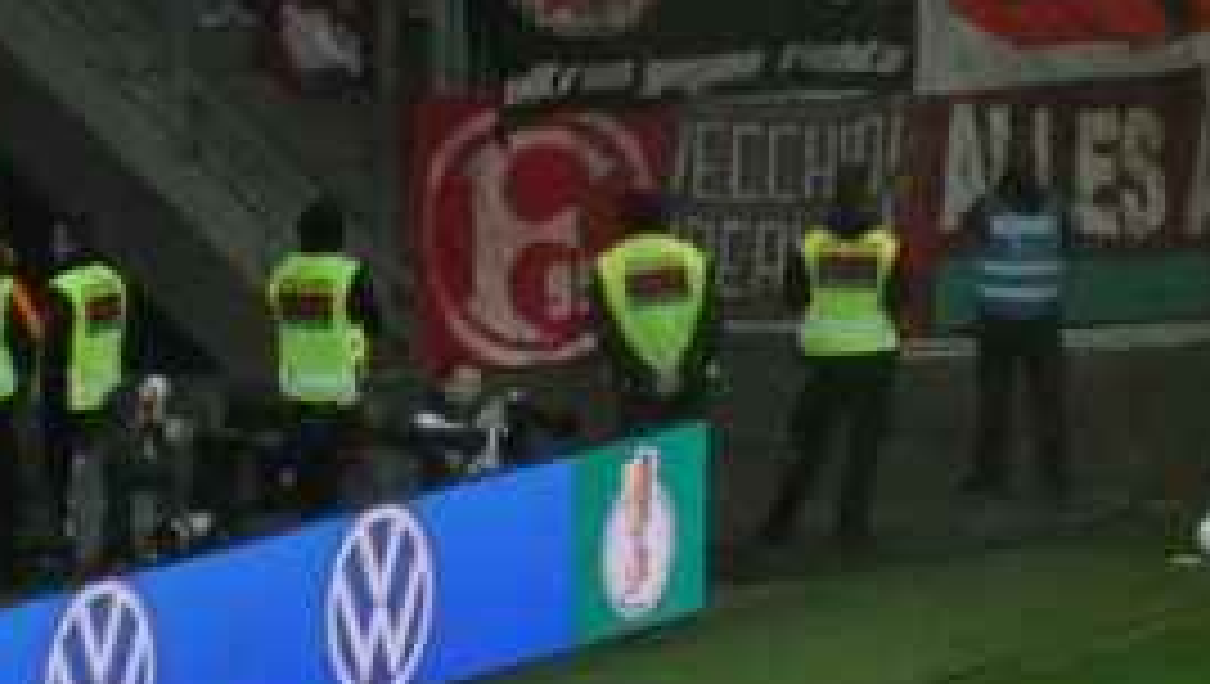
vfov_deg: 1.6
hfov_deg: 2.9
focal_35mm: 744
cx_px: 1741
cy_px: -1444
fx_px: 23897
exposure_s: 1/125
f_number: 5.1
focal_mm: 20.6
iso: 400
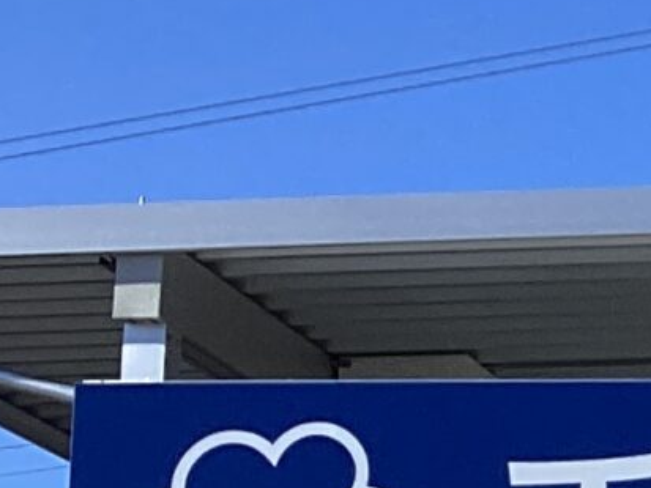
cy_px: 682
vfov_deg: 7.6
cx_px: 1665
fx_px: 3612
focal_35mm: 192
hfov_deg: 9.1
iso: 25
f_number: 2.4
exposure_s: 1/1058
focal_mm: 3.3
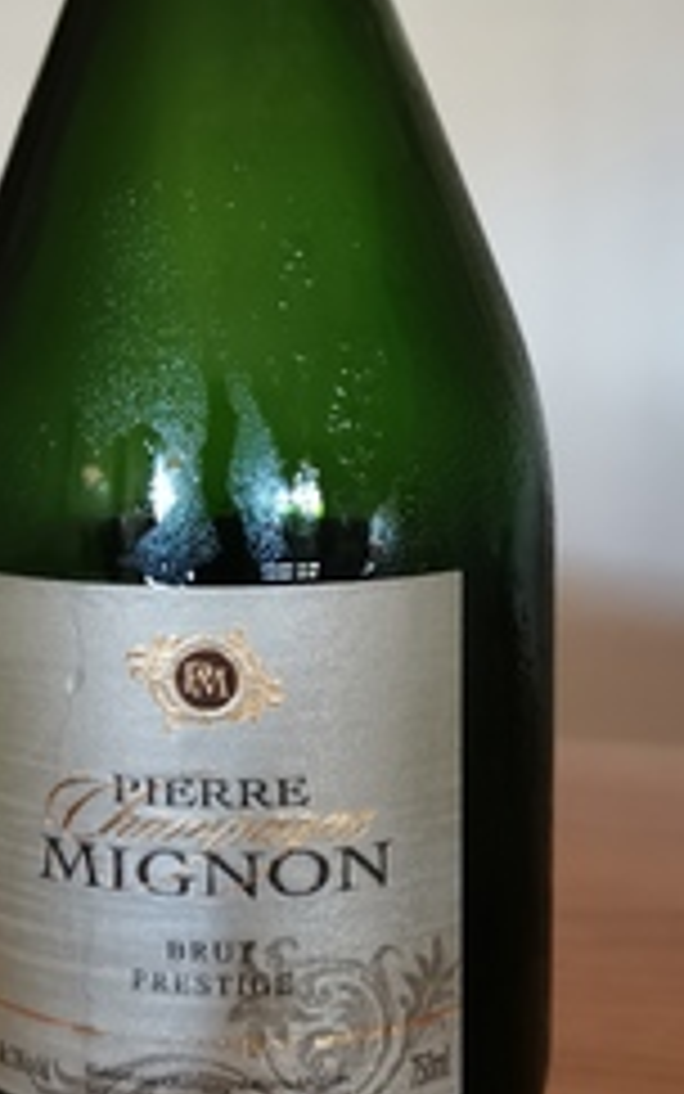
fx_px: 1520
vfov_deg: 39.4
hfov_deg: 25.1
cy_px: 425
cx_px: 191
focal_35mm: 51
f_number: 1.8
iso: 640
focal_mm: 5.58
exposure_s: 1/25
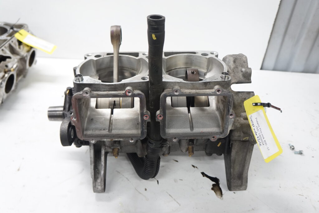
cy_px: 106
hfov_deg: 59.5
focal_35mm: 32
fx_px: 279
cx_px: 160
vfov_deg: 41.7
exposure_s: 1/60
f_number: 4
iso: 500
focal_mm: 21
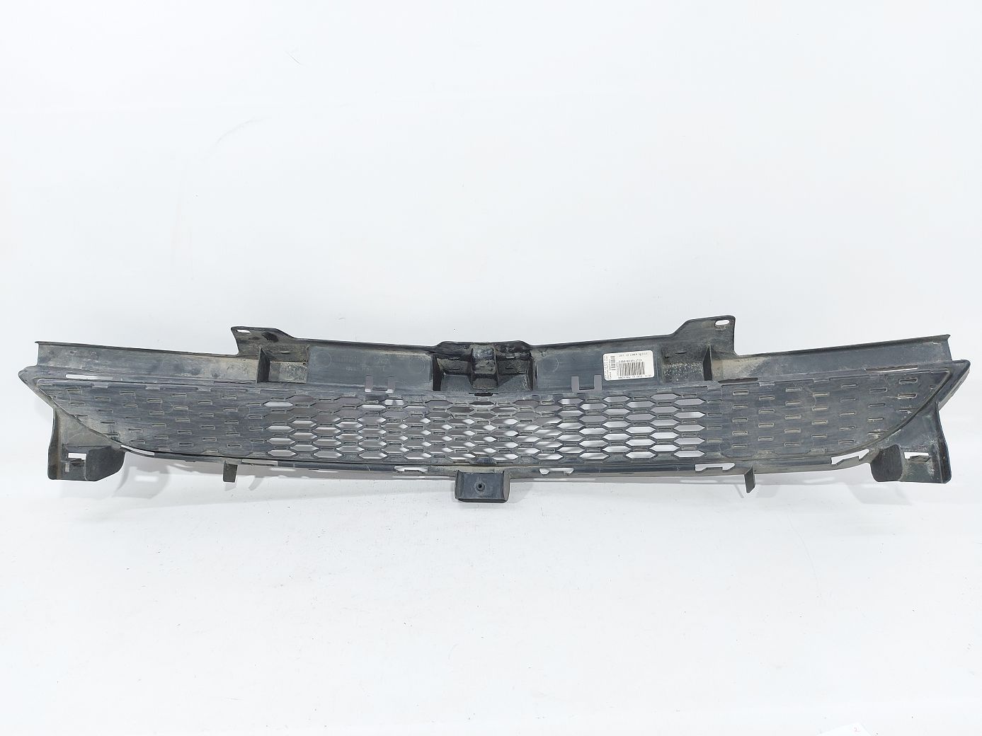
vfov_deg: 56.8
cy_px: 368
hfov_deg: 71.6
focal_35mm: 24
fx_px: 681
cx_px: 491
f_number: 1.8
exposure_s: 1/50
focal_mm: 5.23
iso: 80
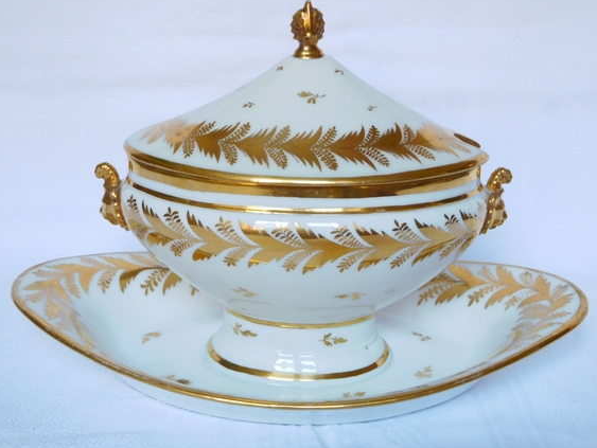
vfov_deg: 30.3
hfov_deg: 39.6
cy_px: 216
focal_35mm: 48
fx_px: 828
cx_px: 297
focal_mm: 8
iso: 160
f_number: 4
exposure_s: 1/30
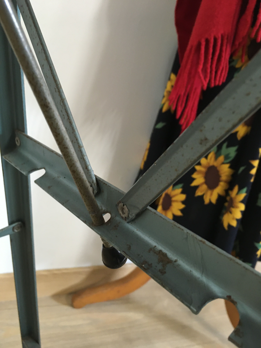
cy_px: 174
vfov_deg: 61.7
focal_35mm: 29
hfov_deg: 48.2
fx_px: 292
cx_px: 130
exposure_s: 1/33
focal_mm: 4.15
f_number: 2.2
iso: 200
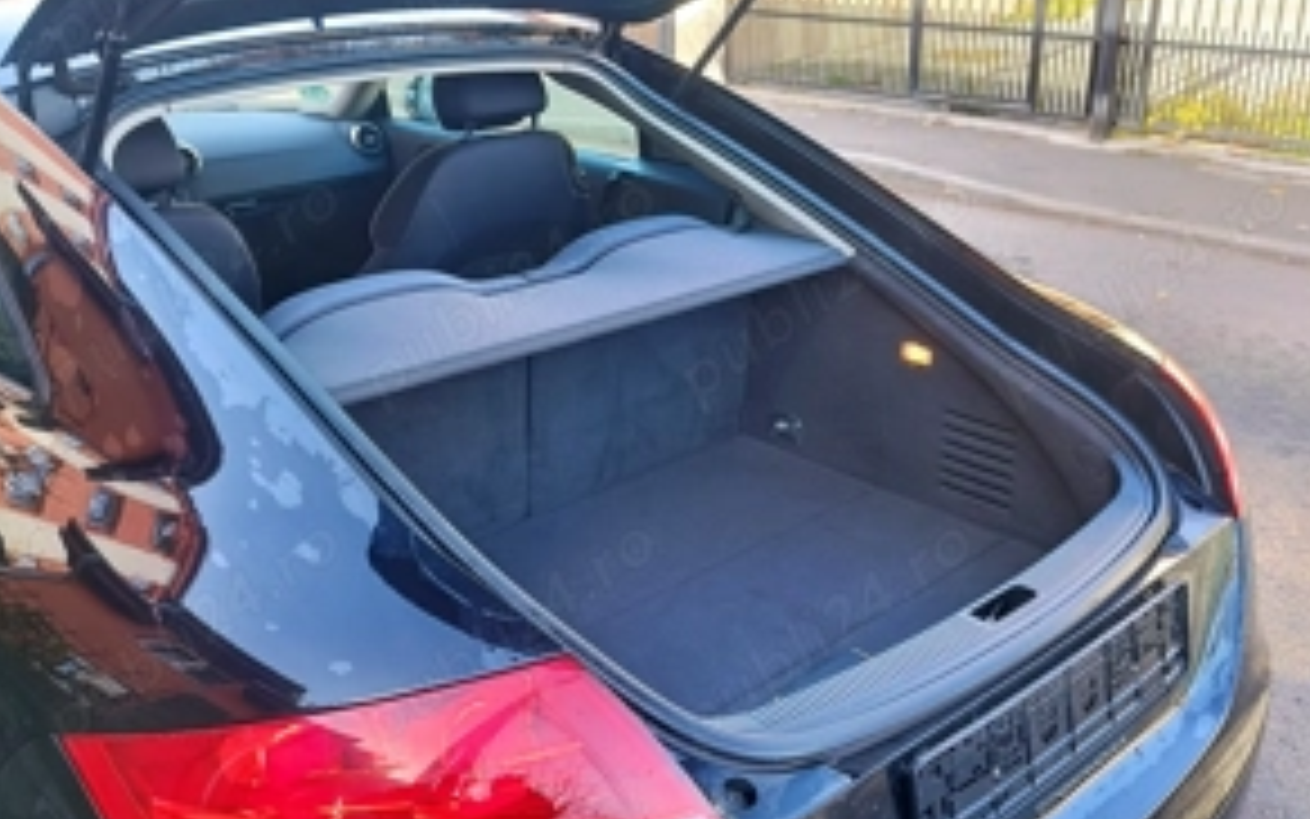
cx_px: 666
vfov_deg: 36.3
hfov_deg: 55.3
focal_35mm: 35
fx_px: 1250
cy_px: 364
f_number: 1.89
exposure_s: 1/50
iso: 70
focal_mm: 5.89
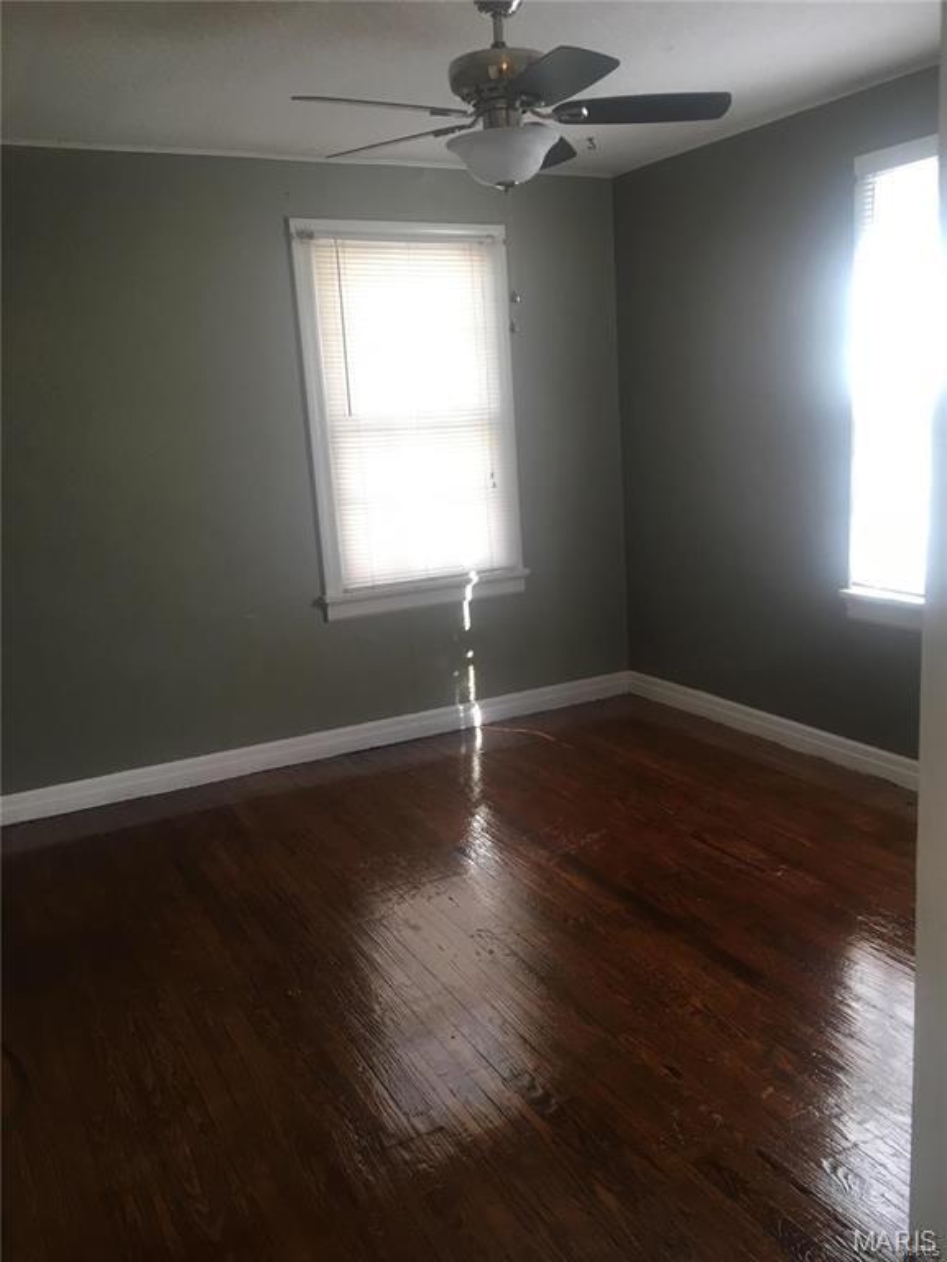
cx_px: 474
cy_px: 631
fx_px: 1058
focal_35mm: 29
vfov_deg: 61.7
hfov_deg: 48.2
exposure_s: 1/30
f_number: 2.2
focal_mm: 4.15
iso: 32
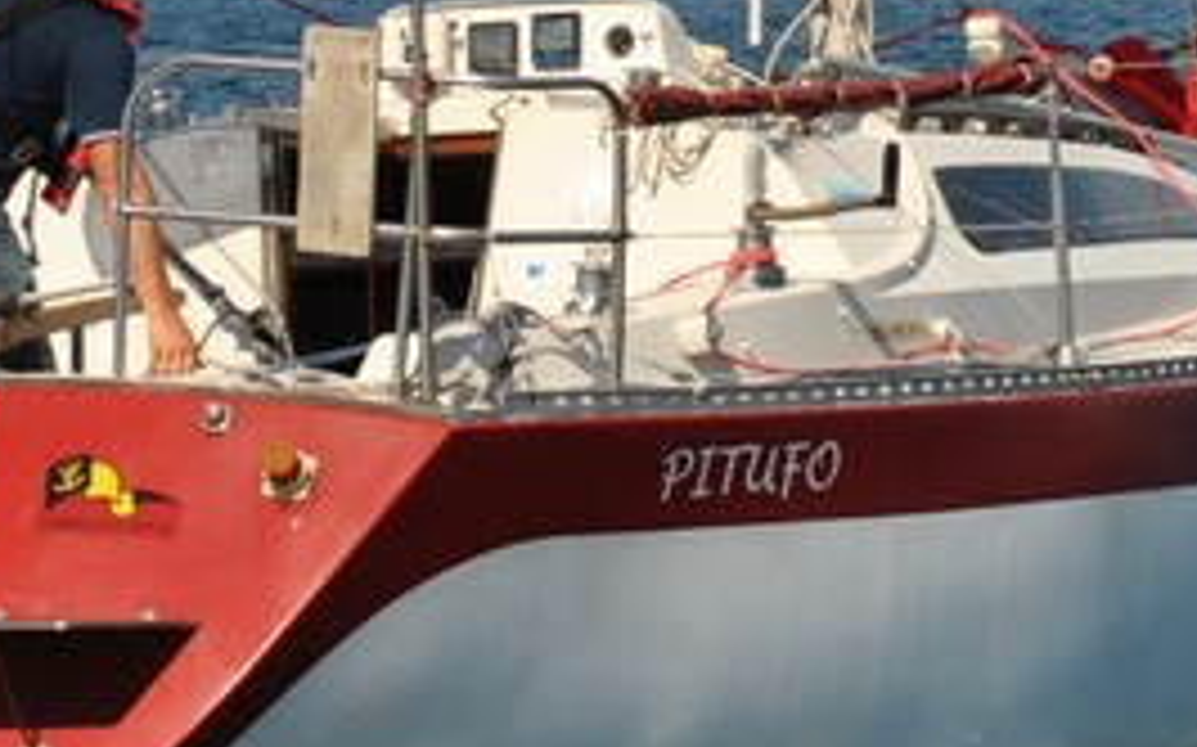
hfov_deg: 7.4
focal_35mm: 284
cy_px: -333
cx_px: 801
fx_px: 9252
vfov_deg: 4.6
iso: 100
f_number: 8
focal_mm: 55
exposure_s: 1/250
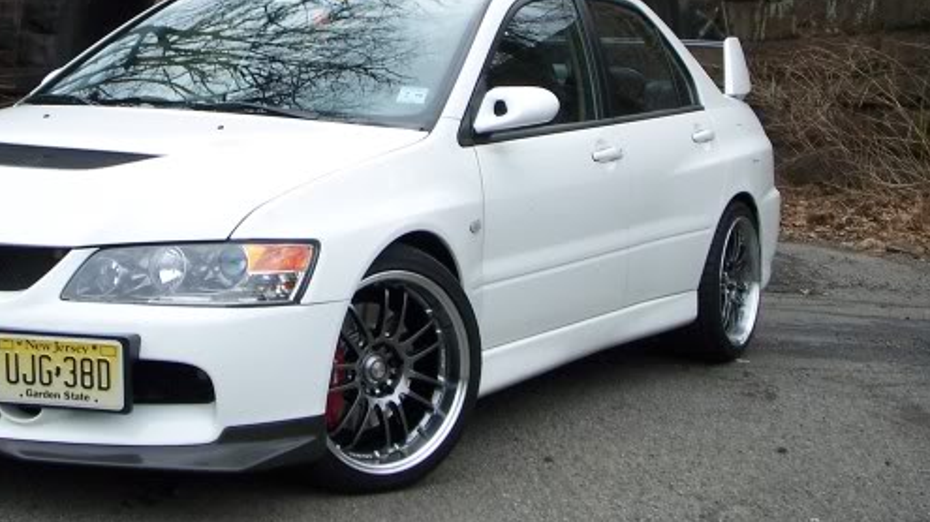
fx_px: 1652
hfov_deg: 31.3
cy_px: 12
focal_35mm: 67
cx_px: 344
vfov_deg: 17.6
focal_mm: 6.3
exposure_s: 1/100
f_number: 3.9
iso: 64
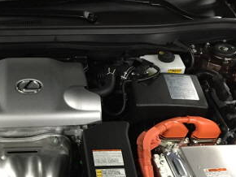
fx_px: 375
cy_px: 124
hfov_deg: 33.9
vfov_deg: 26.4
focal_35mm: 55
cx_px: 46
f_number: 2.2
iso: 250
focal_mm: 4.15
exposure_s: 1/15
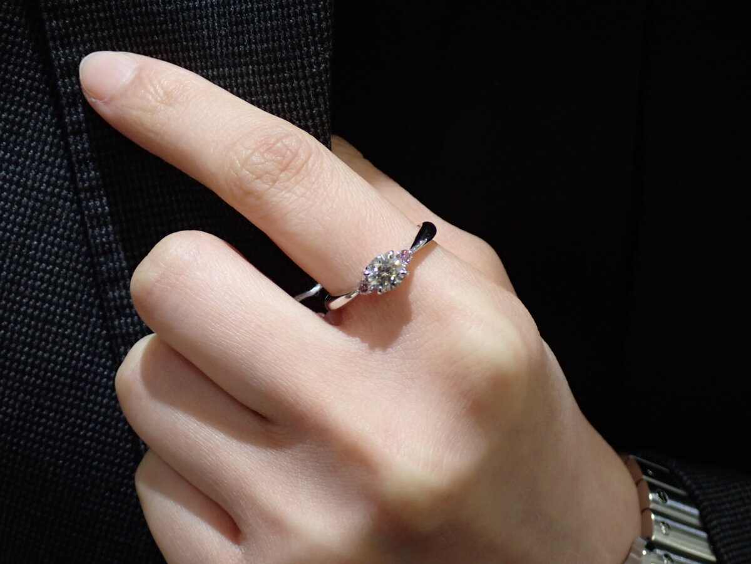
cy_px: 282
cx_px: 376
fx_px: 1671
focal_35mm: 77
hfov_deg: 25.3
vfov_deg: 19.1
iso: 320
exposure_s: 1/80
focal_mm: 13.65
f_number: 4.1
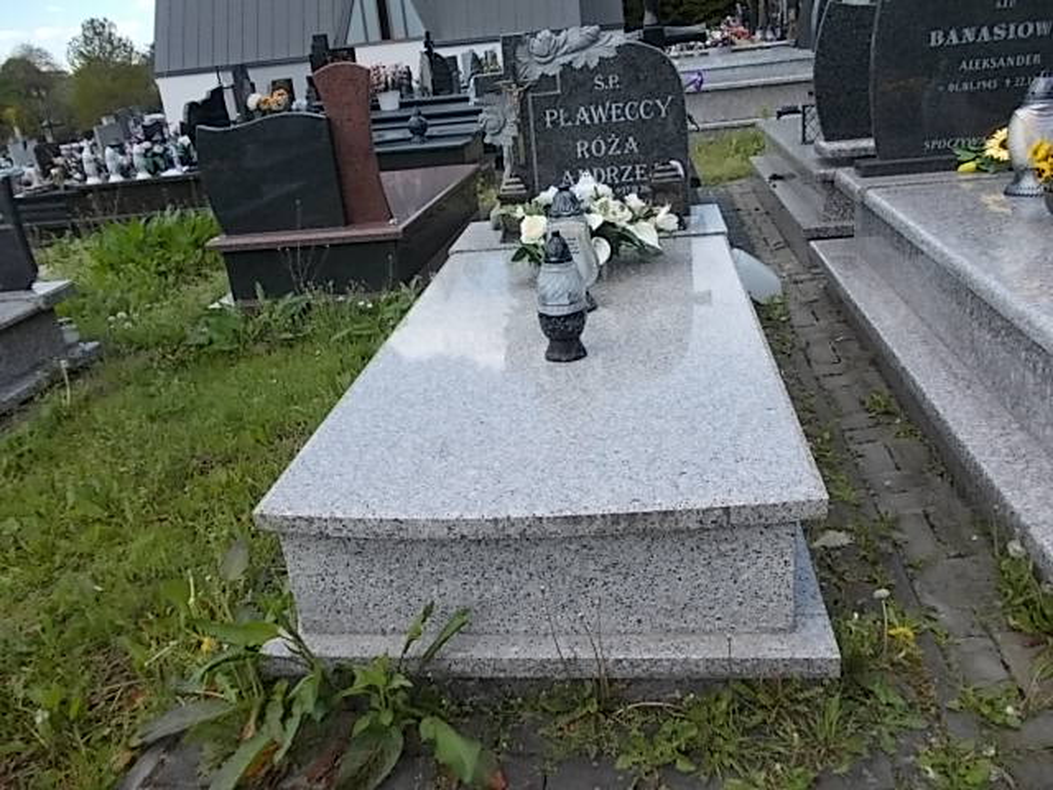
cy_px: 395
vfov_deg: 49.7
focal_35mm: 28
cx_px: 526
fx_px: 852
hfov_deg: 63.4
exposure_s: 1/640
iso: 80
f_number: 2.7
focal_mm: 4
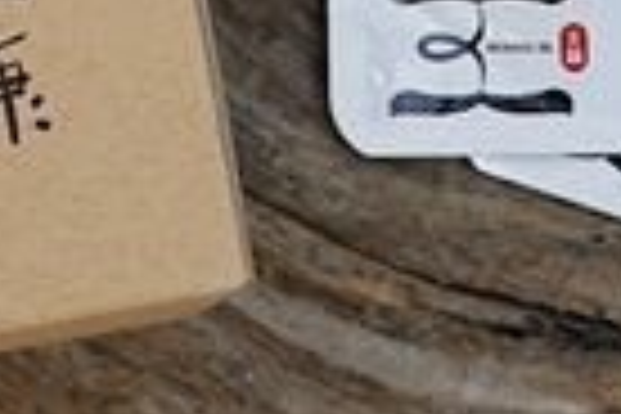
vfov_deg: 6.4
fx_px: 3570
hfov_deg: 9.9
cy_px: -439
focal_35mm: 207
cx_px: 274
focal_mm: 16.21
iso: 125
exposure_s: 1/640
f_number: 4
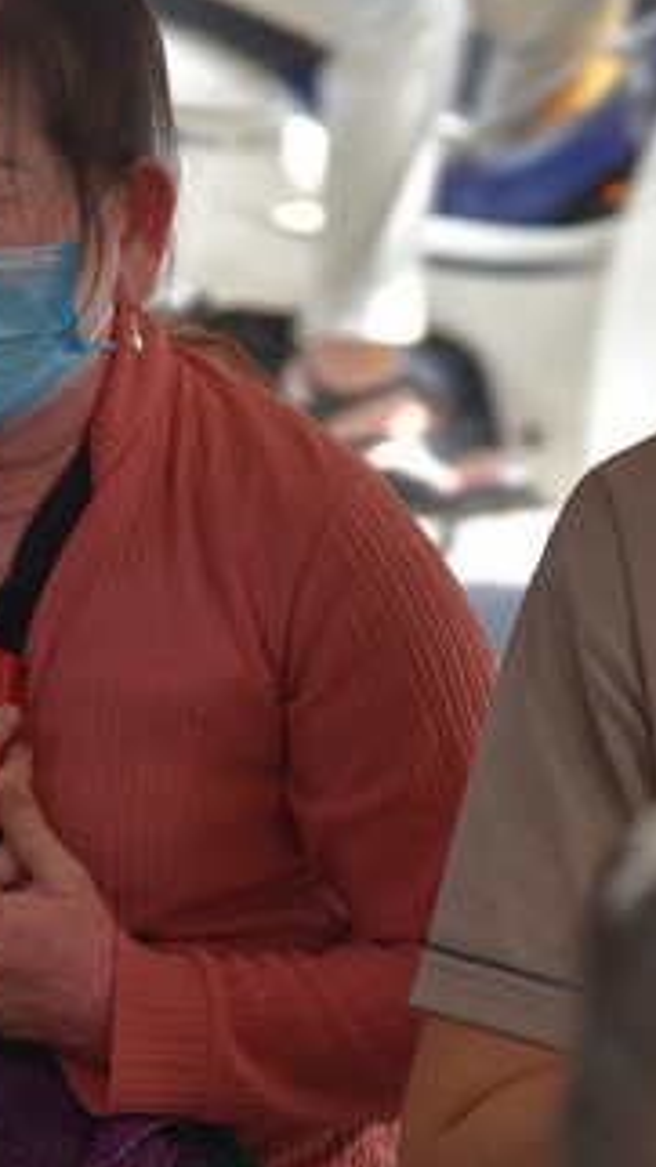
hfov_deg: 4.8
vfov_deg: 8.5
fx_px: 7859
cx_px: -22
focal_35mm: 254
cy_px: 725
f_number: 4.5
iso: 400
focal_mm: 120
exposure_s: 1/320
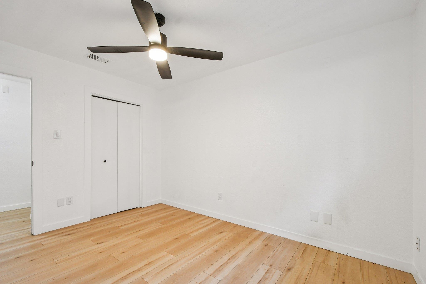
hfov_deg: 100.4
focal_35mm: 15
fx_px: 177
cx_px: 213
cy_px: 142
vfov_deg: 77.3
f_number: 8
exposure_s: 1/20
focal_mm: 10
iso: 400
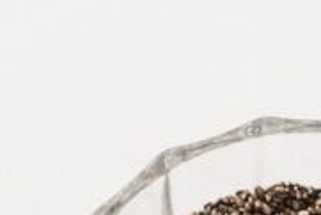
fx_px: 6389
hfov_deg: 2.9
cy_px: 334
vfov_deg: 1.9
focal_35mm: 716
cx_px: 131
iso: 250
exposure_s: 1/160
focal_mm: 135
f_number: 6.3
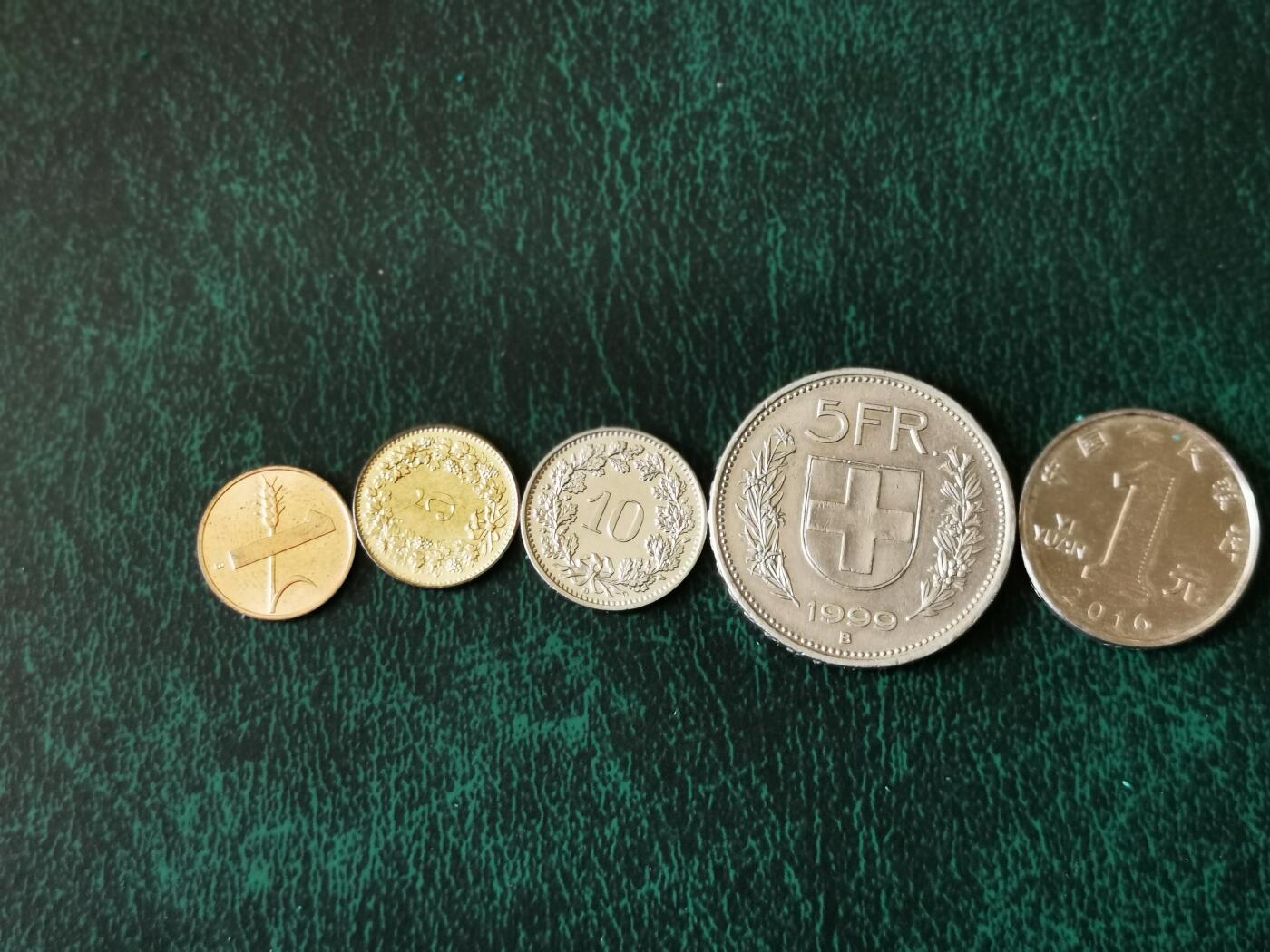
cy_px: 476
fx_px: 1981
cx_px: 635
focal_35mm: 54
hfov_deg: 35.5
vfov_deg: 27.0
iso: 160
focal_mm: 5.56
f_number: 4
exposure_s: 1/50
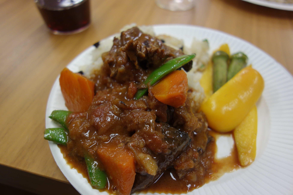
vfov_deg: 46.4
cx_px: 146
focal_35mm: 28
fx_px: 228
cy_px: 98
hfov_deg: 65.5
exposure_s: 1/100
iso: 125
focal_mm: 10.4
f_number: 2
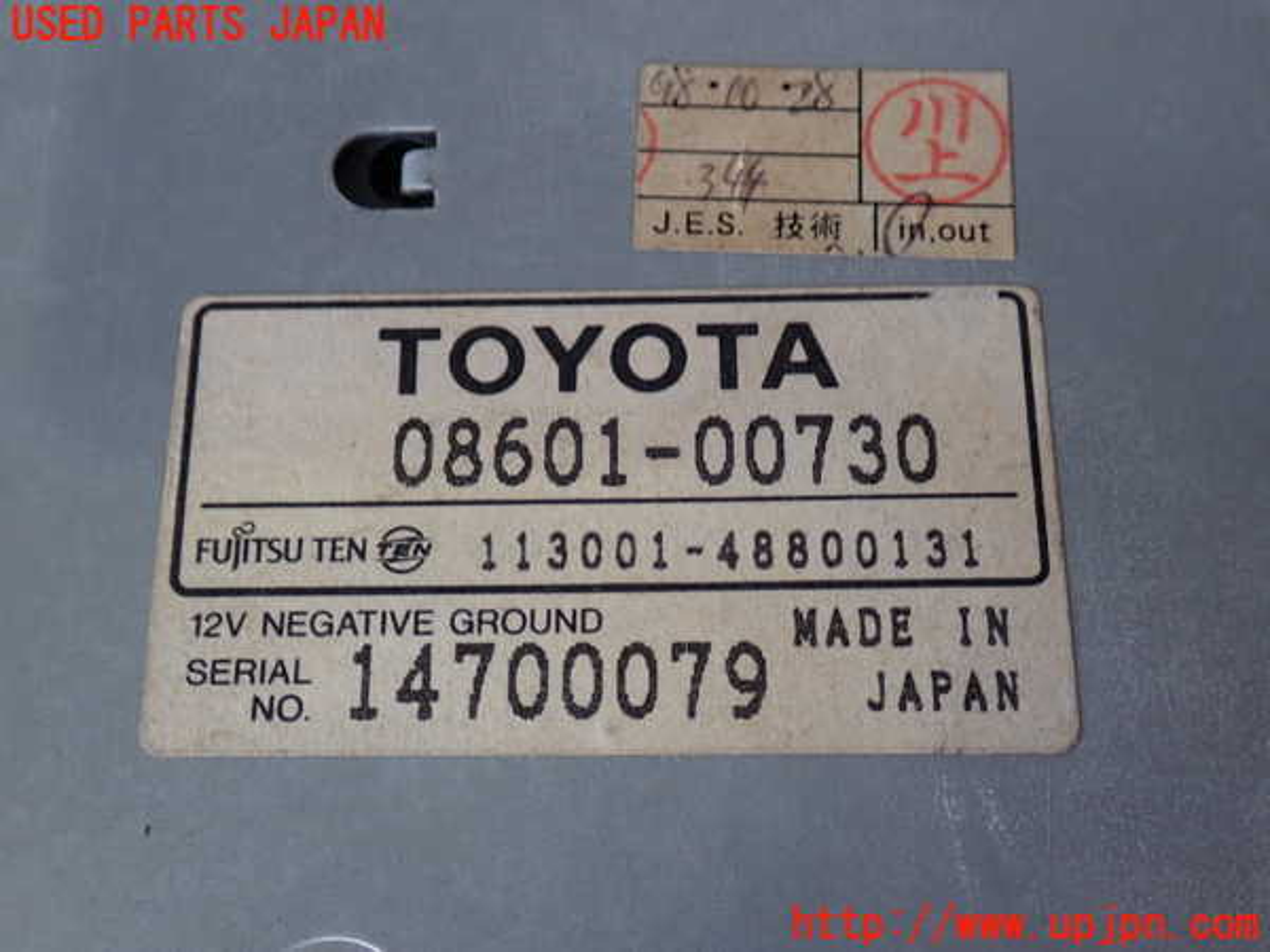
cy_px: 476
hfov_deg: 42.9
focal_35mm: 44
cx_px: 635
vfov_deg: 32.9
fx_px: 1614
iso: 200
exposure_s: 1/50
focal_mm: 7.84
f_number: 2.9
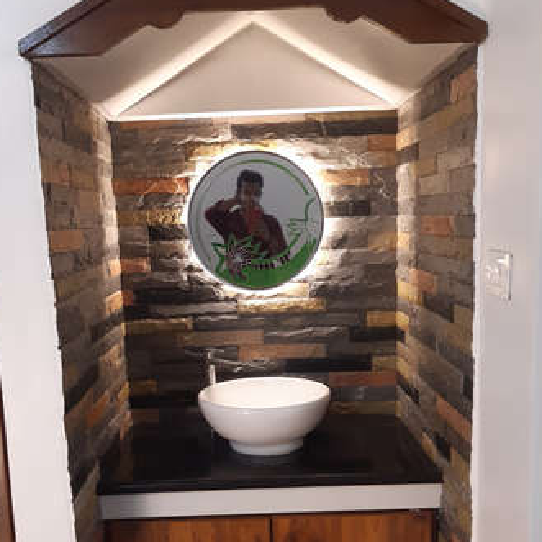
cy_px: 327
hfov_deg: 44.9
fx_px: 655
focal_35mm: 37
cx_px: 251
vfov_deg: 44.7
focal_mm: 3.92
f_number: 1.7
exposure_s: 1/50
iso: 125
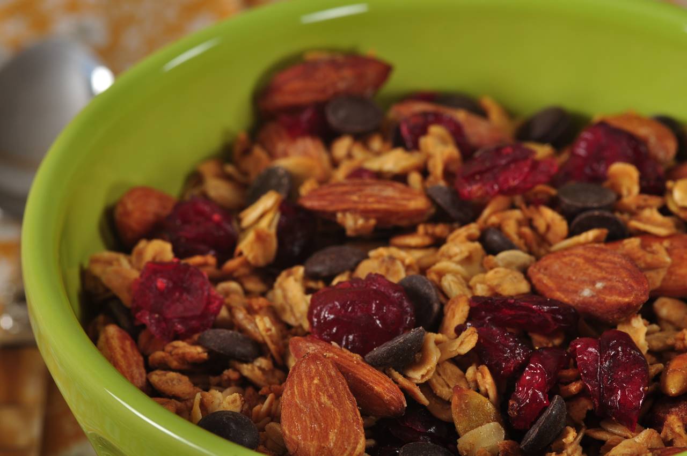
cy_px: 228
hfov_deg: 13.1
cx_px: 344
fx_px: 3002
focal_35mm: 158
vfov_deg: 8.7
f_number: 8
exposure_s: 1/125
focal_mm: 105
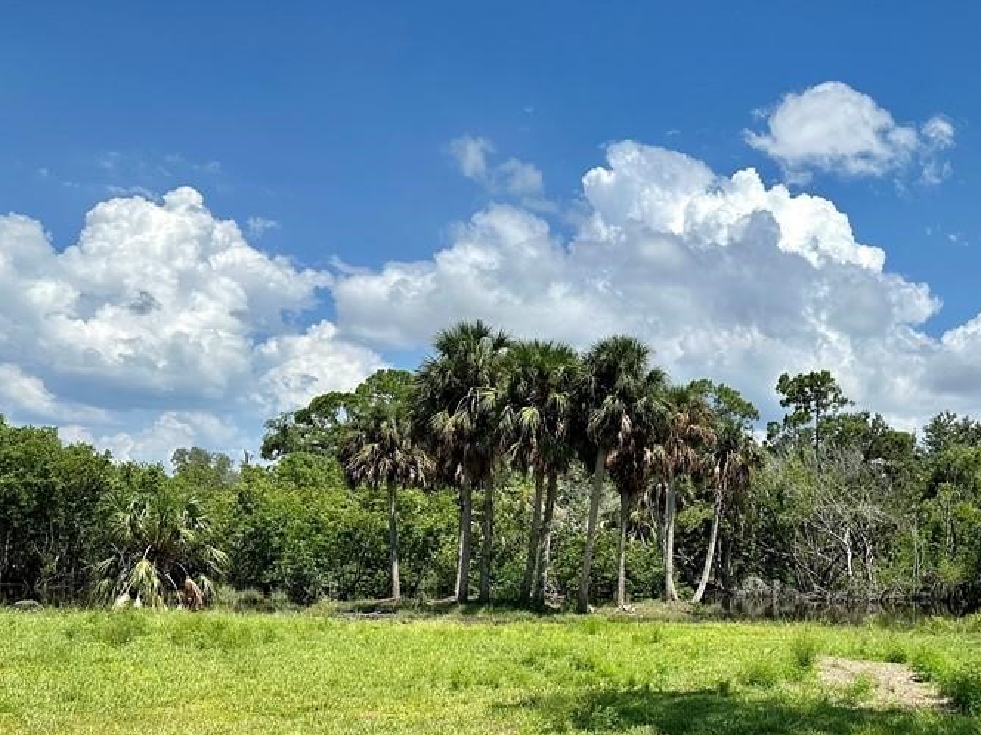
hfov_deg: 48.6
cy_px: 518
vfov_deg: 38.0
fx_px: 1049
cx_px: 708
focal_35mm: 37
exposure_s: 1/6211
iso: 80
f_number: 1.78
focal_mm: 6.86
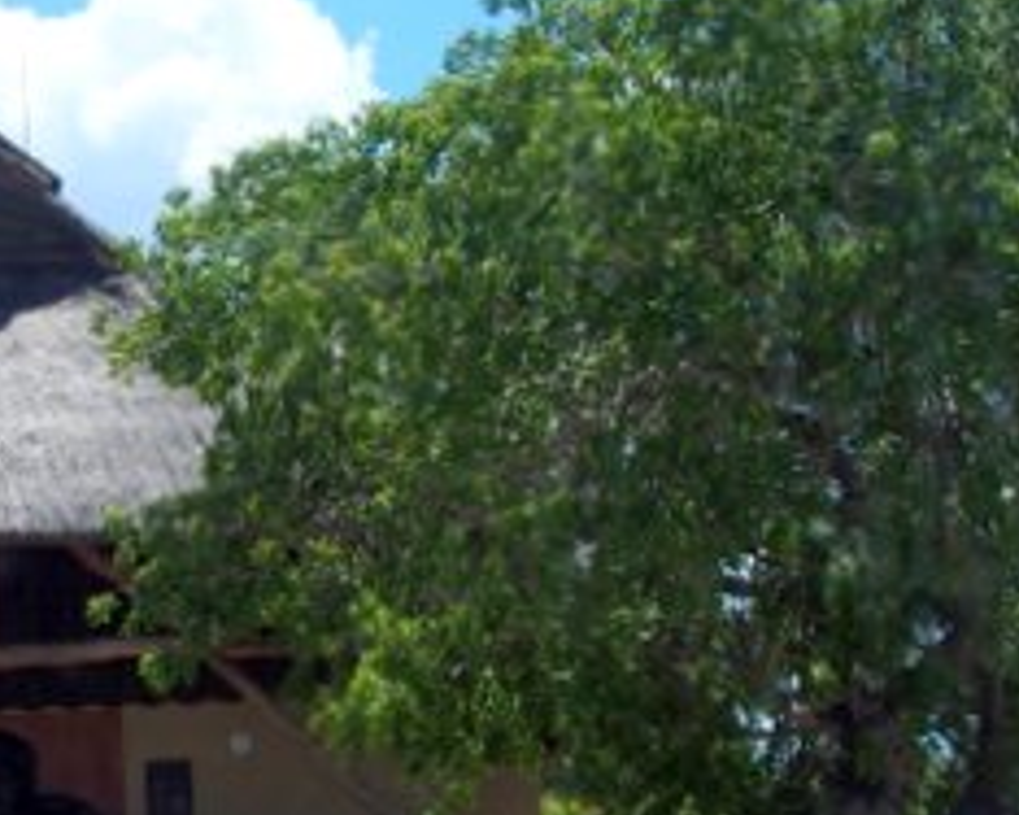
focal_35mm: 100
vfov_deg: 15.4
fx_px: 3015
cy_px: 453
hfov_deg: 18.6
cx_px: -17
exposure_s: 1/640
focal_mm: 10.8
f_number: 3.5
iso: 100
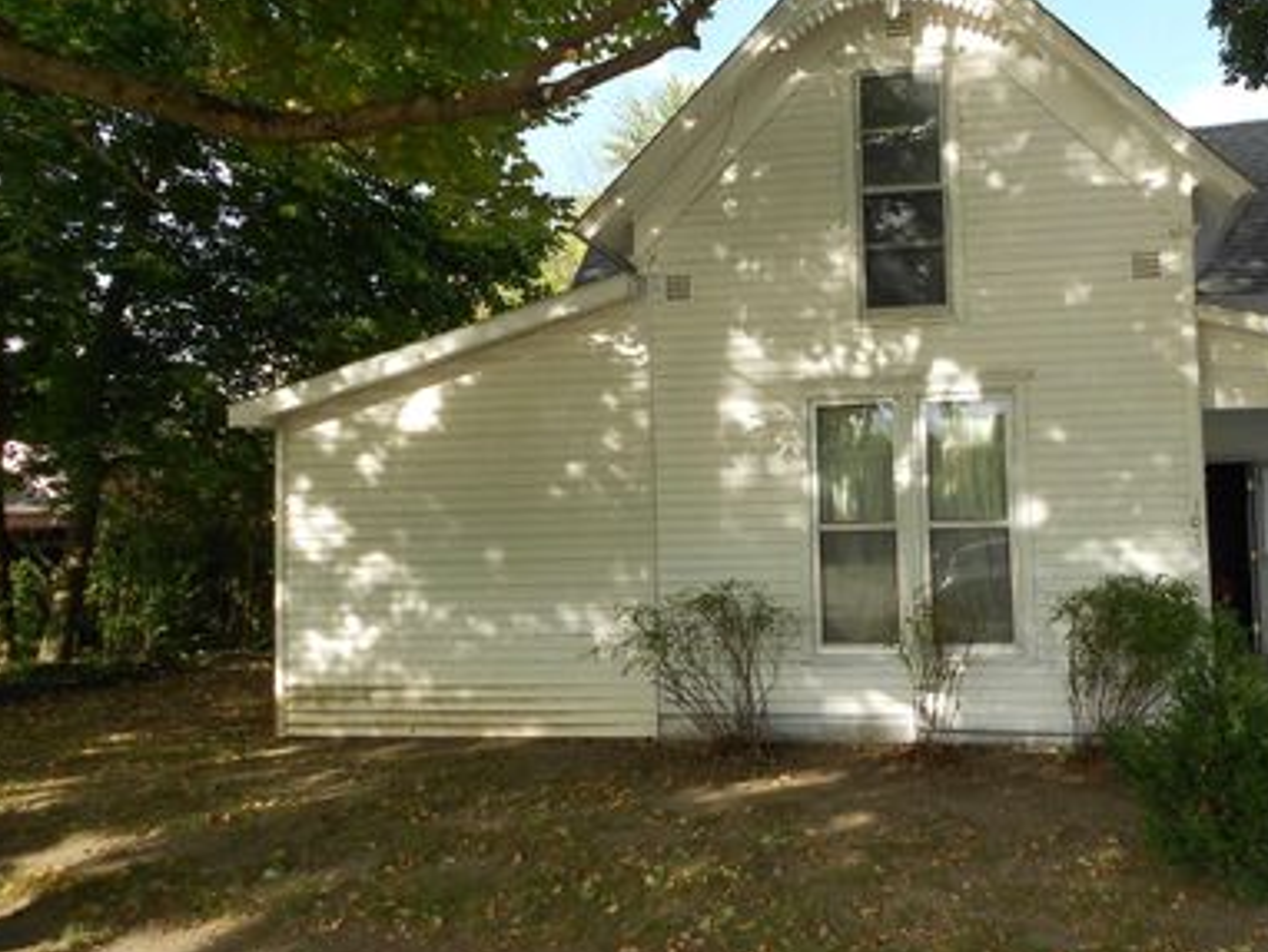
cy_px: 426
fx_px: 1246
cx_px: 807
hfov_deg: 53.2
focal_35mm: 34
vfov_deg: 41.8
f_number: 3.2
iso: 80
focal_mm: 4.6
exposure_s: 1/200
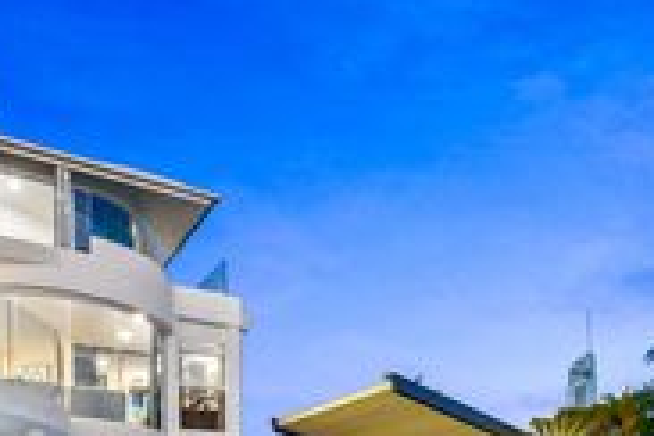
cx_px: 397
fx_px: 654
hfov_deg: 52.7
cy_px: 545
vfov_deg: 30.3
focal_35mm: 36
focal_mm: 14
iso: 640
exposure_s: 1/2.5
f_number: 11
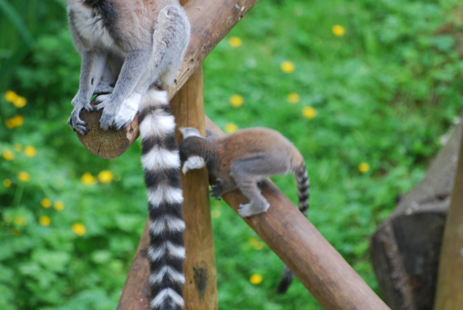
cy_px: 155
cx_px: 232
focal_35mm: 450
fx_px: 5794
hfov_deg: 4.6
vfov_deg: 3.1
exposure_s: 1/80
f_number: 5.6
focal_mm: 300
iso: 400
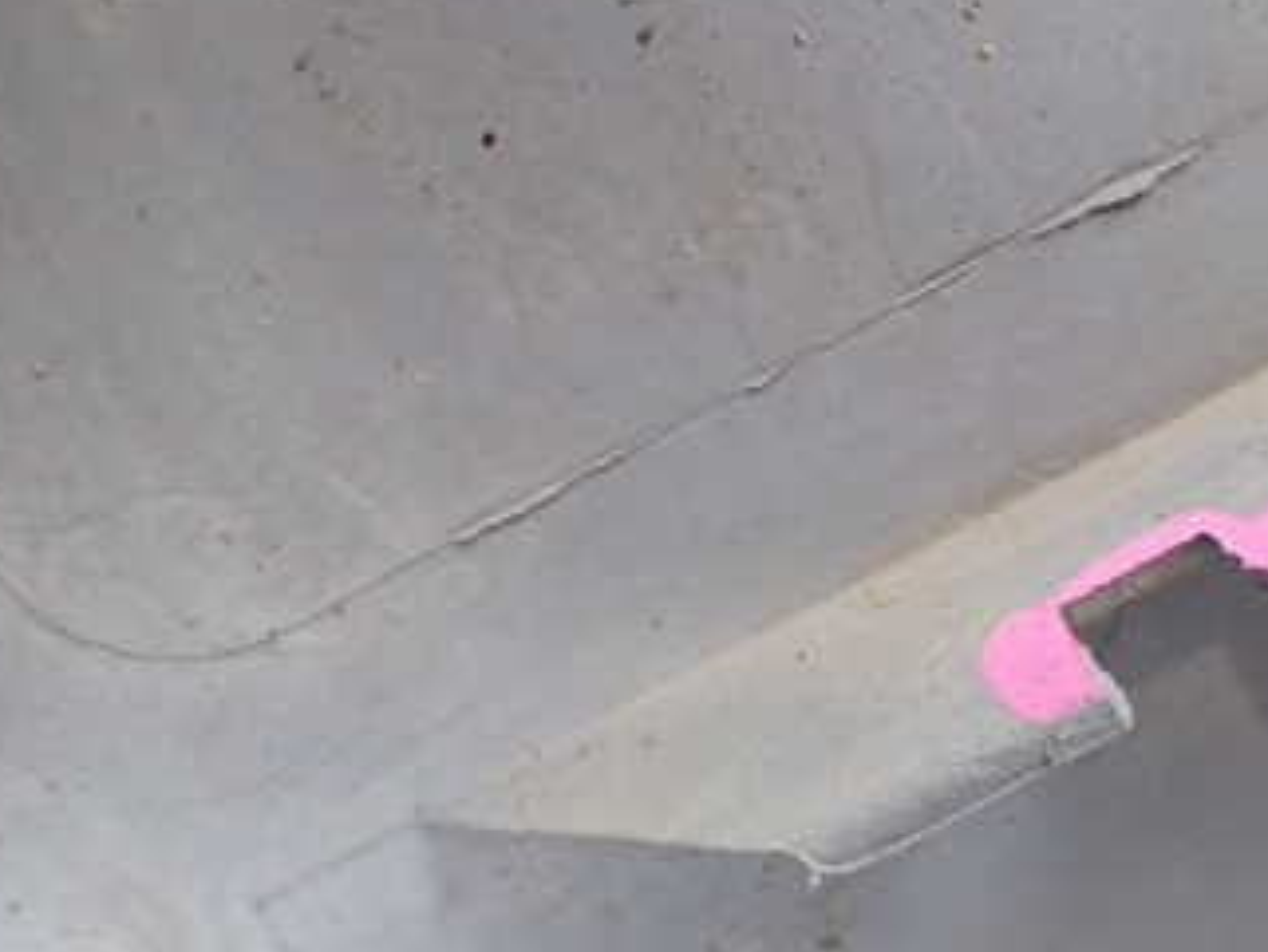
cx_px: 1126
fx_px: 2052
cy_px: 675
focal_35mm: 56
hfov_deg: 32.7
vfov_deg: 25.9
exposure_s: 1/125
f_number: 2.3
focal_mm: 5.4
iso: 400
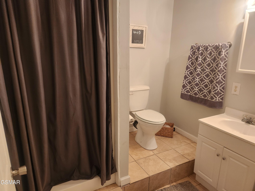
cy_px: 96
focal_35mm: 23
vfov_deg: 58.9
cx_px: 128
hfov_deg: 73.9
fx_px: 169
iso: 640
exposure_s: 1/120
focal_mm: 5.4
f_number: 1.8
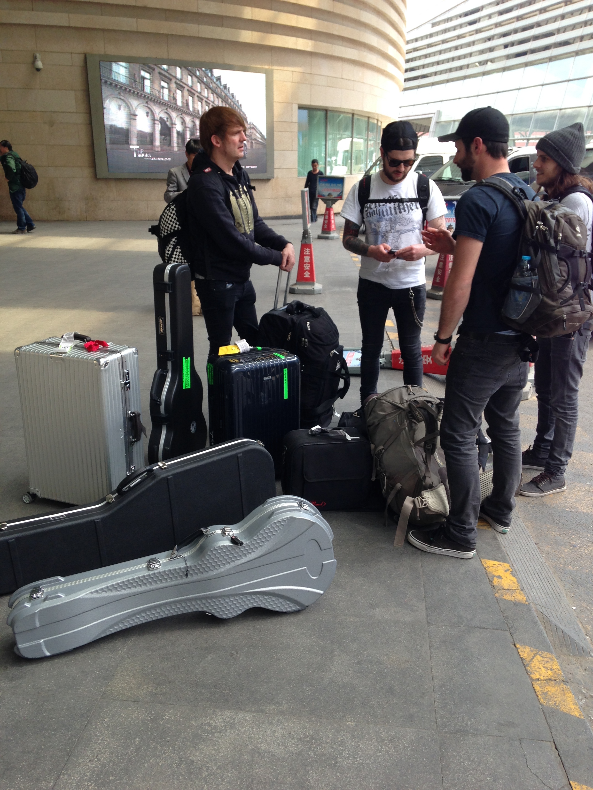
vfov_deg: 55.4
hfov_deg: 42.9
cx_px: 296
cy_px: 395
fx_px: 754
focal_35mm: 33
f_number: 2.4
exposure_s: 1/120
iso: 50
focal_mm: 4.12
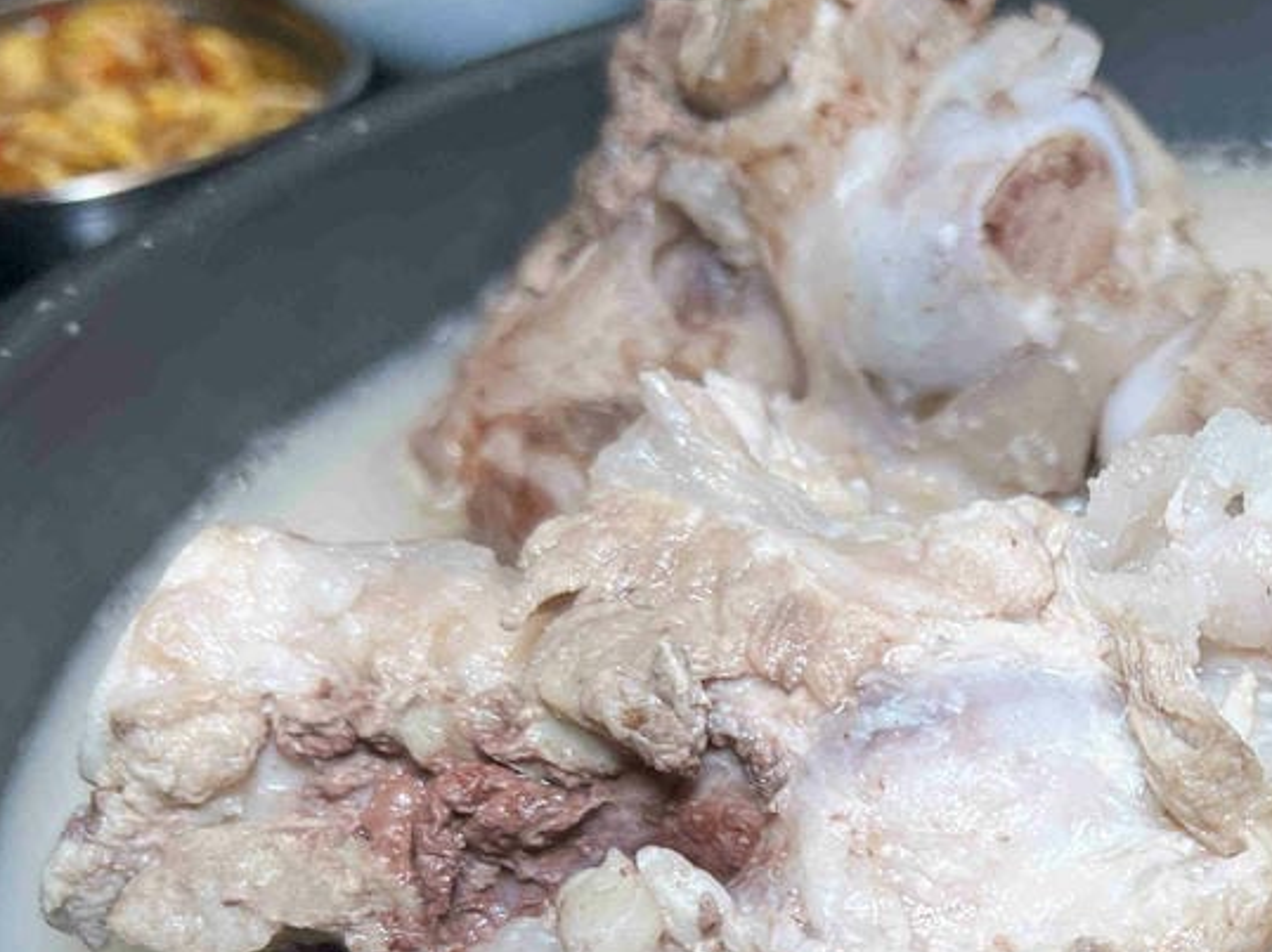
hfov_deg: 31.1
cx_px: 1241
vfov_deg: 24.4
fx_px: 2130
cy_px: 874
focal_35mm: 58
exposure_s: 1/120
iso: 50
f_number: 1.5
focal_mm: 5.7
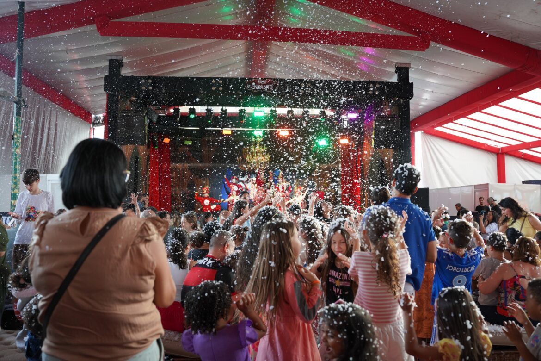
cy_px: 180
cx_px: 270
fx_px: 421
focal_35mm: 28
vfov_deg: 46.4
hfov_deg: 65.5
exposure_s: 1/160
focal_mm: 28
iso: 1600
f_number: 4
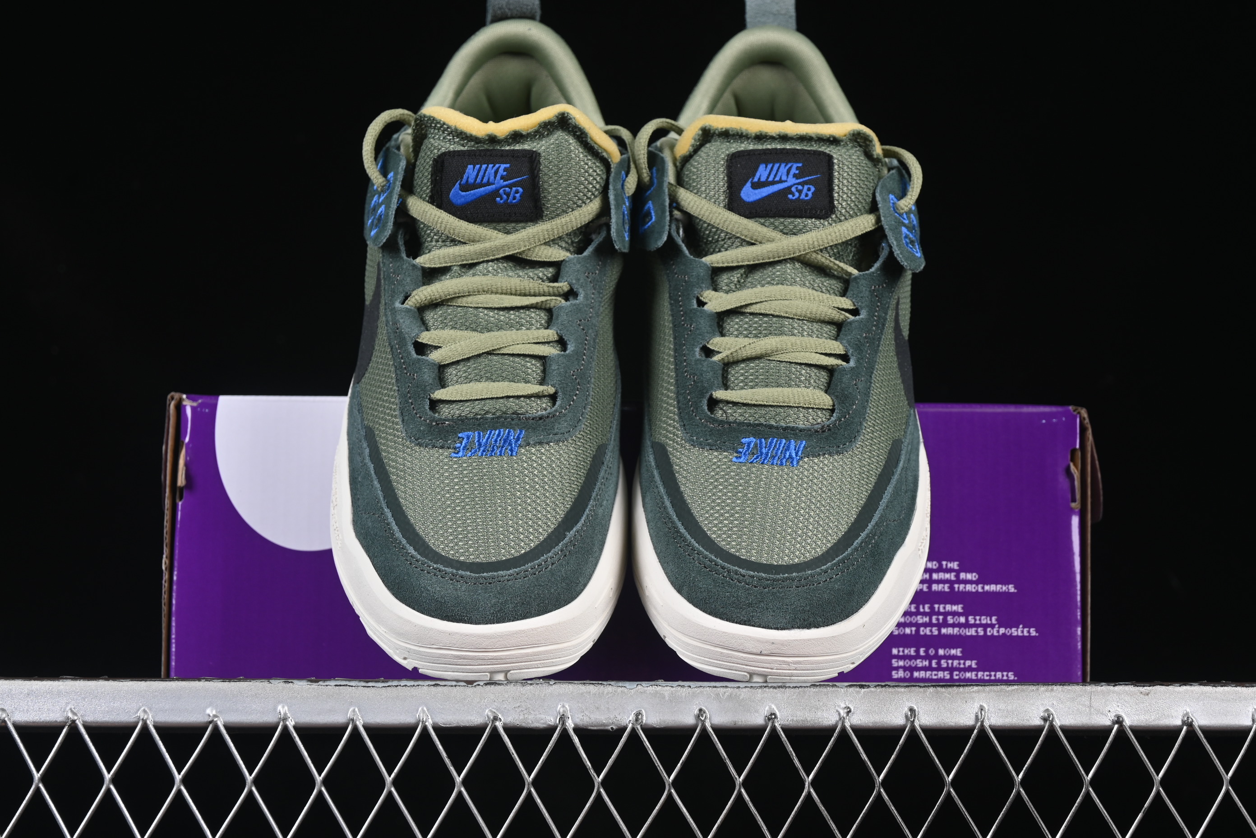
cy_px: 419
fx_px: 2616
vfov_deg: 18.2
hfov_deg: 27.0
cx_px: 628
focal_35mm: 75
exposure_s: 1/80
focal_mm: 50
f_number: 7.1
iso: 160
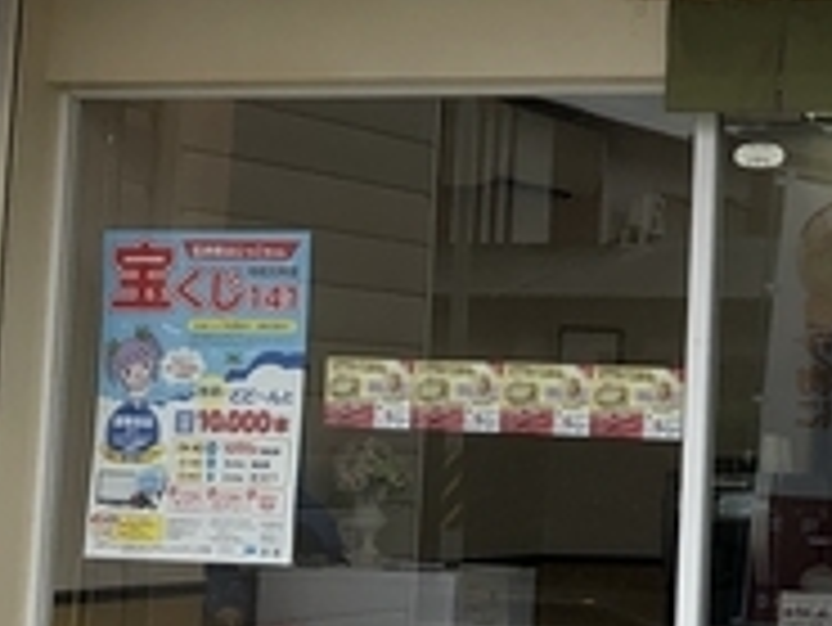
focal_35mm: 121
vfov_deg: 12.2
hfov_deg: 15.9
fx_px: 2910
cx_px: 841
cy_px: 41
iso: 20
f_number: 1.8
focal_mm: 3.99
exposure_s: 1/1297
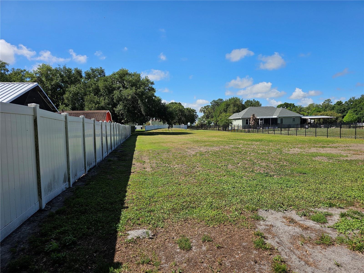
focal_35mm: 23
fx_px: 242
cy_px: 136
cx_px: 182
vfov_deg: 58.9
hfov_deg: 73.9
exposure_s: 1/845
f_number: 1.7
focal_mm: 6.3
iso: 10
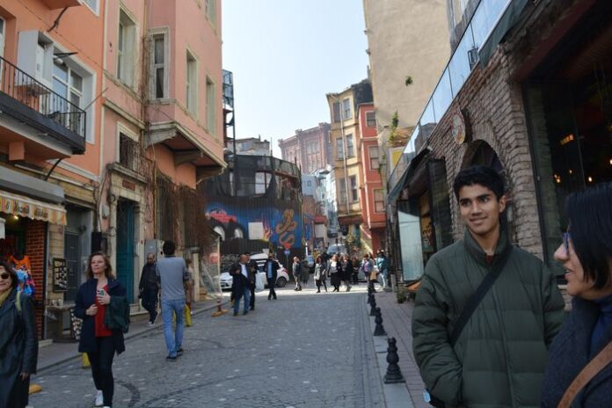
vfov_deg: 43.6
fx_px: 510
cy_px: 204
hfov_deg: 61.9
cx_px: 306
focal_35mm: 30
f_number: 7.1
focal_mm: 20
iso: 100
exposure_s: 1/200
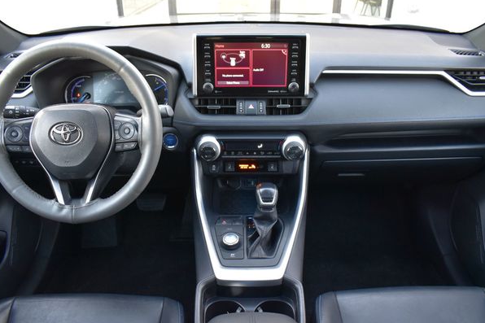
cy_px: 171
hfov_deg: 63.7
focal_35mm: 29
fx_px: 391
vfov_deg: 44.9
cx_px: 241
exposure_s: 1/15
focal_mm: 18
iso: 1100
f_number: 6.3
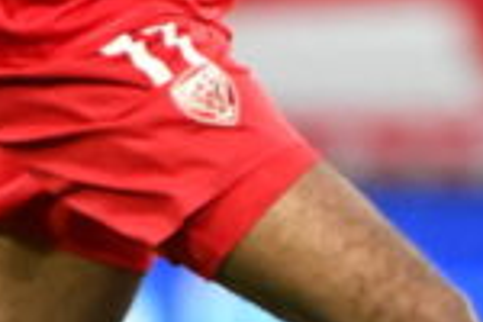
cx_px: 338
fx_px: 49544
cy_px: -93
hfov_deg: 0.6
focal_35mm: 3693
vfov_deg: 0.4
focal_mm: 360
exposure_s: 1/800
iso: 3200
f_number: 4
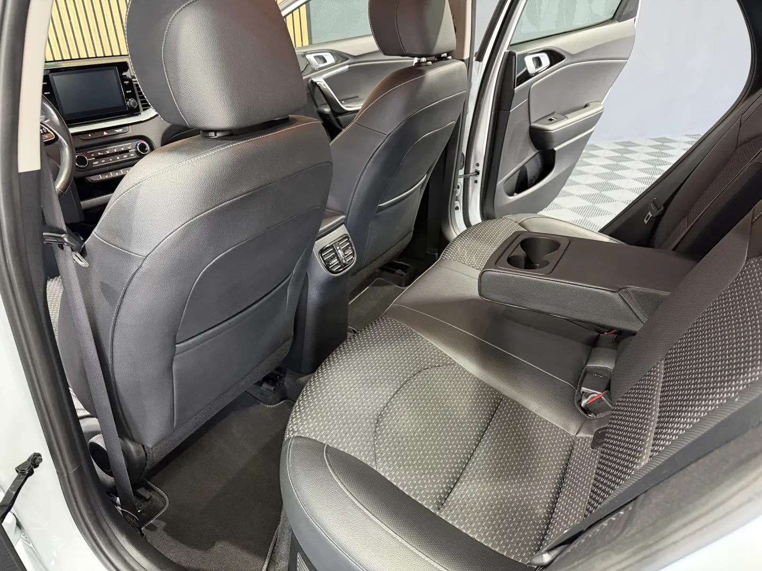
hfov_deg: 71.6
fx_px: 528
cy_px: 286
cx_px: 381
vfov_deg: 56.8
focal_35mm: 24
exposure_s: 1/33
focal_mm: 6.76
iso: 640
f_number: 1.78
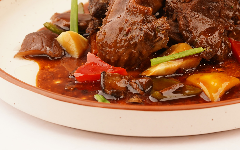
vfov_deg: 7.7
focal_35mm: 169
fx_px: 1105
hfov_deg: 12.4
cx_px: 152
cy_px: 21
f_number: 9
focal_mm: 90
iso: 125
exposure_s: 1/100
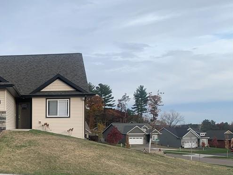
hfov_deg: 32.3
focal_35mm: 54
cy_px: 140
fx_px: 364
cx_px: -8
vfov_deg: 26.5
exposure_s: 1/722
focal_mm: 4.25
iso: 25
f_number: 1.8
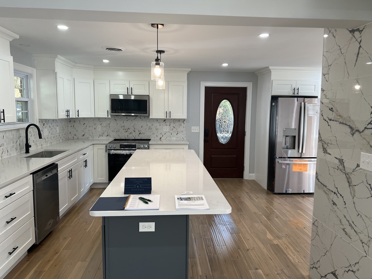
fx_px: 279
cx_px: 186
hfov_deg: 67.3
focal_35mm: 26
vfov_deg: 53.1
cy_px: 140
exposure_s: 1/120
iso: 80
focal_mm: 5.7
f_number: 1.5
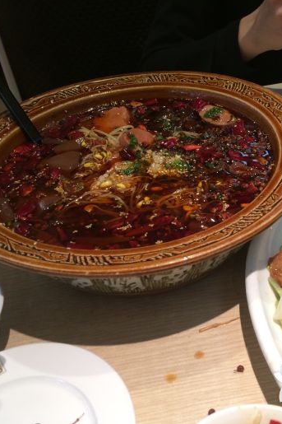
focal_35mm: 41
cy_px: 209
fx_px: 482
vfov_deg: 47.4
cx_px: 192
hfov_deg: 32.3
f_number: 2.2
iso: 125
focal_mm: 4.15
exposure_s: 1/33
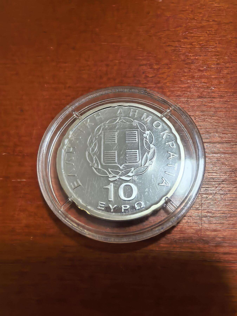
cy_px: 158
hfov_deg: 56.8
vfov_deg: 71.6
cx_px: 118
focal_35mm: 24
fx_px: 219
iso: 160
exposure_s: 1/33.3
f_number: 2.2
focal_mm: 1.68
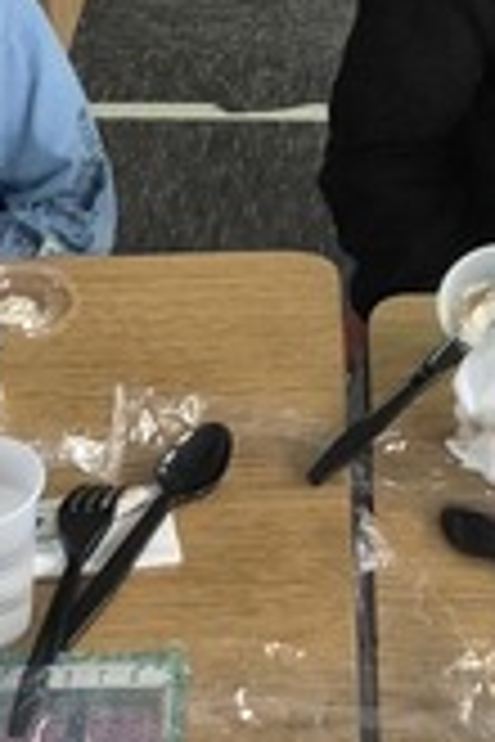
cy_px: -22
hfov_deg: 11.8
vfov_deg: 17.2
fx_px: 2392
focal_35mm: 116
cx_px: 212
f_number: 1.8
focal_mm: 5.4
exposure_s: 1/60
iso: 1600
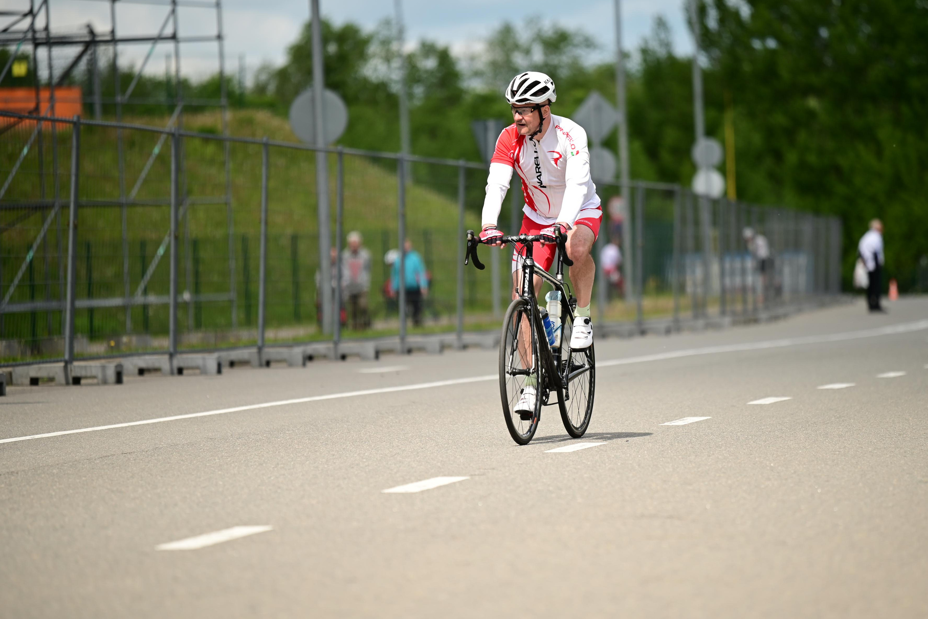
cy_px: 278
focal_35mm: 231
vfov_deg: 5.9
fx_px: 5955
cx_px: 532
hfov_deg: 8.9
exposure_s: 1/2000
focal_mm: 200
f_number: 2.8
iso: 160
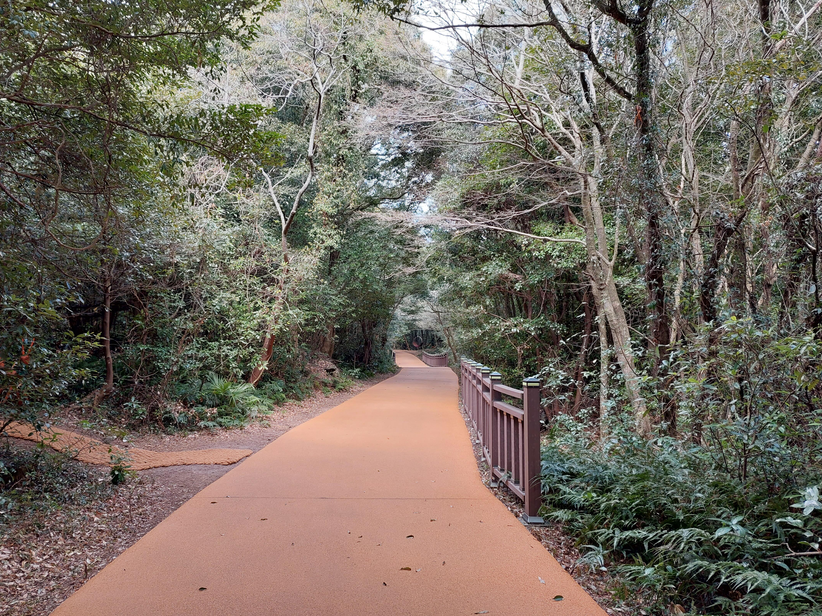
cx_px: 388
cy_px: 309
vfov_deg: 53.1
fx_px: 617
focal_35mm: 26
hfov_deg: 67.3
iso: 80
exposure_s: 1/120
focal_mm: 5.23
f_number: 1.8
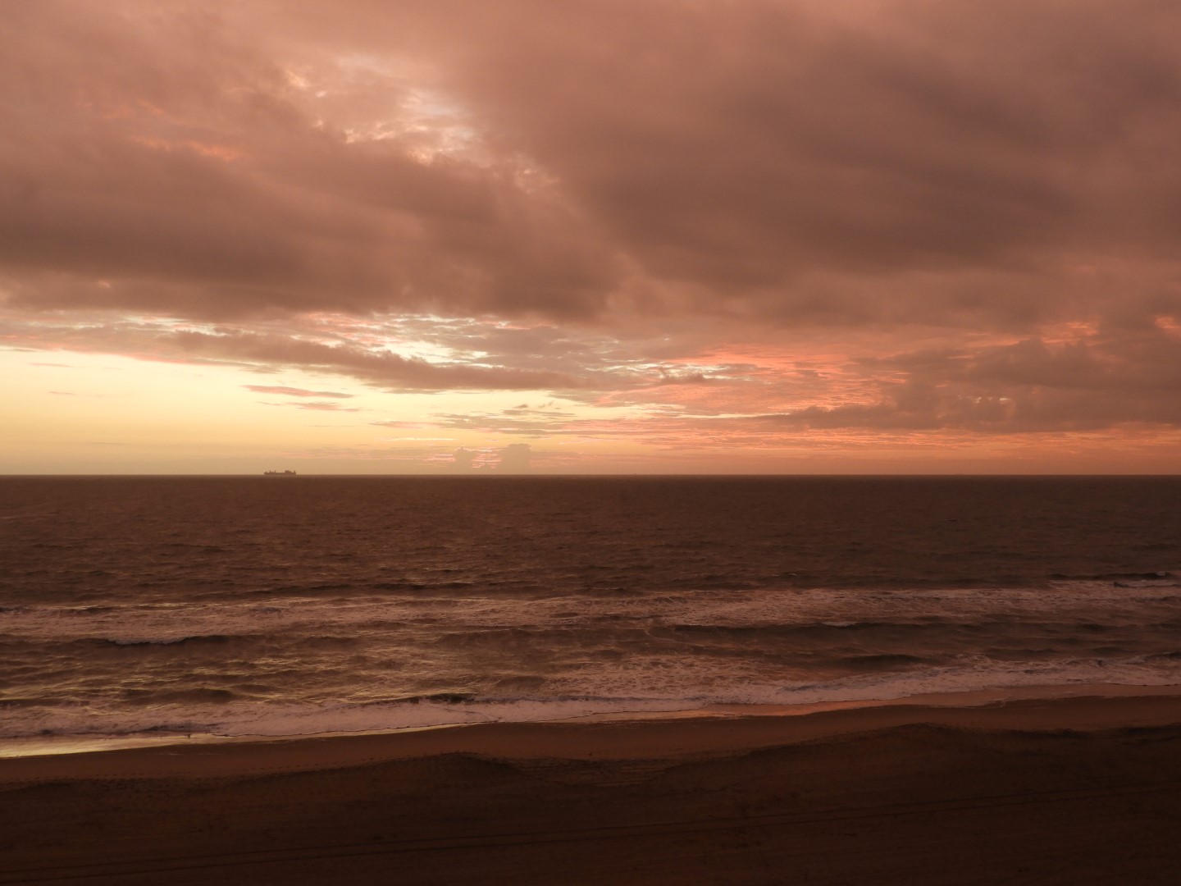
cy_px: 443
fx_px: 1126
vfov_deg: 42.9
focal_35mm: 33
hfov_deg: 55.4
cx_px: 590
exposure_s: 1/30
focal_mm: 5.9
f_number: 3.6
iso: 110
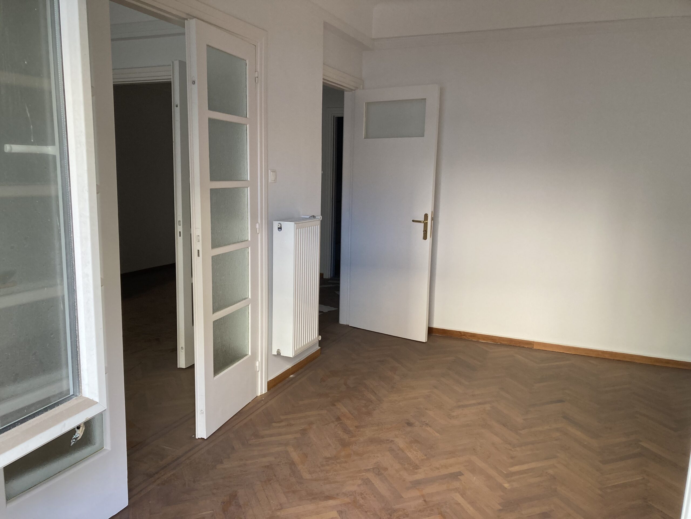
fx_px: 559
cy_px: 260
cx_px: 346
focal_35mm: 28
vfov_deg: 49.7
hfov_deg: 63.4
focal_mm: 3.99
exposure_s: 1/60
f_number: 1.8
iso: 80
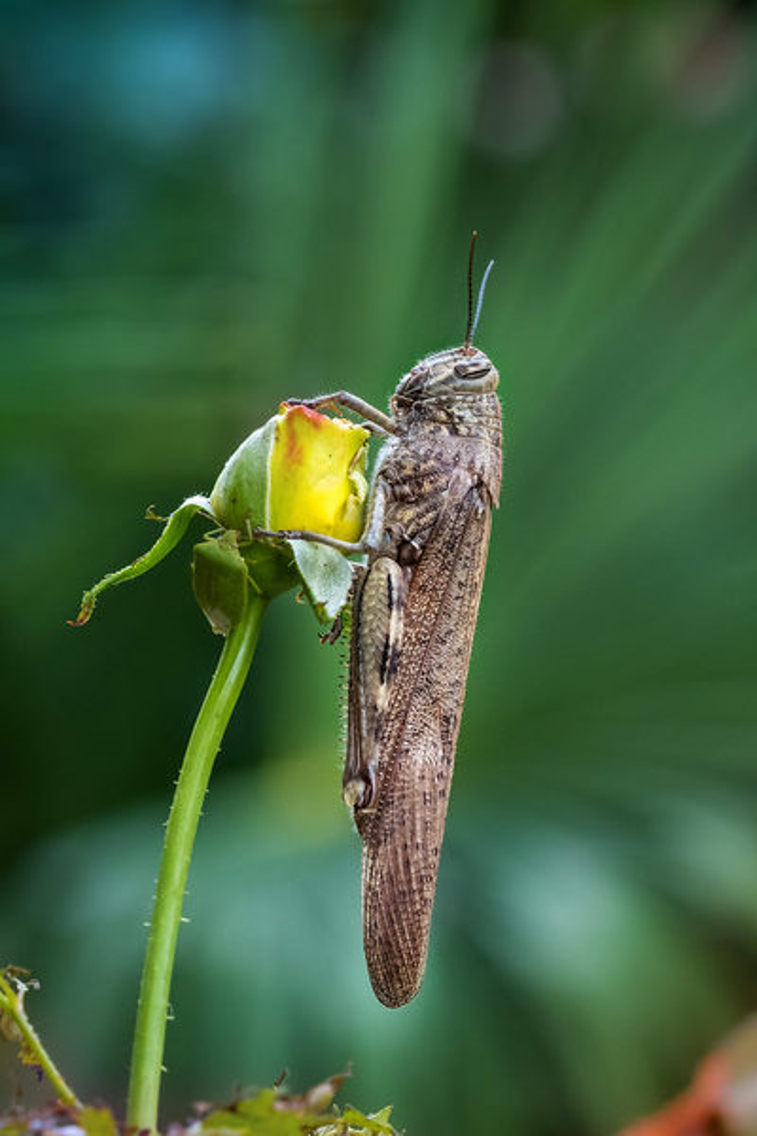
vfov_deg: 9.1
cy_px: 568
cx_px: 378
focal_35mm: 225
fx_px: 7096
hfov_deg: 6.1
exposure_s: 1/125
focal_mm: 150
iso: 2000
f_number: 8
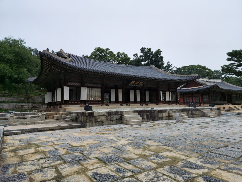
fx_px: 161
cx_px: 121
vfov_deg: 58.9
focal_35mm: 23
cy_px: 91
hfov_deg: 73.9
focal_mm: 6.4
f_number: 1.8
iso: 50
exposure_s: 1/372
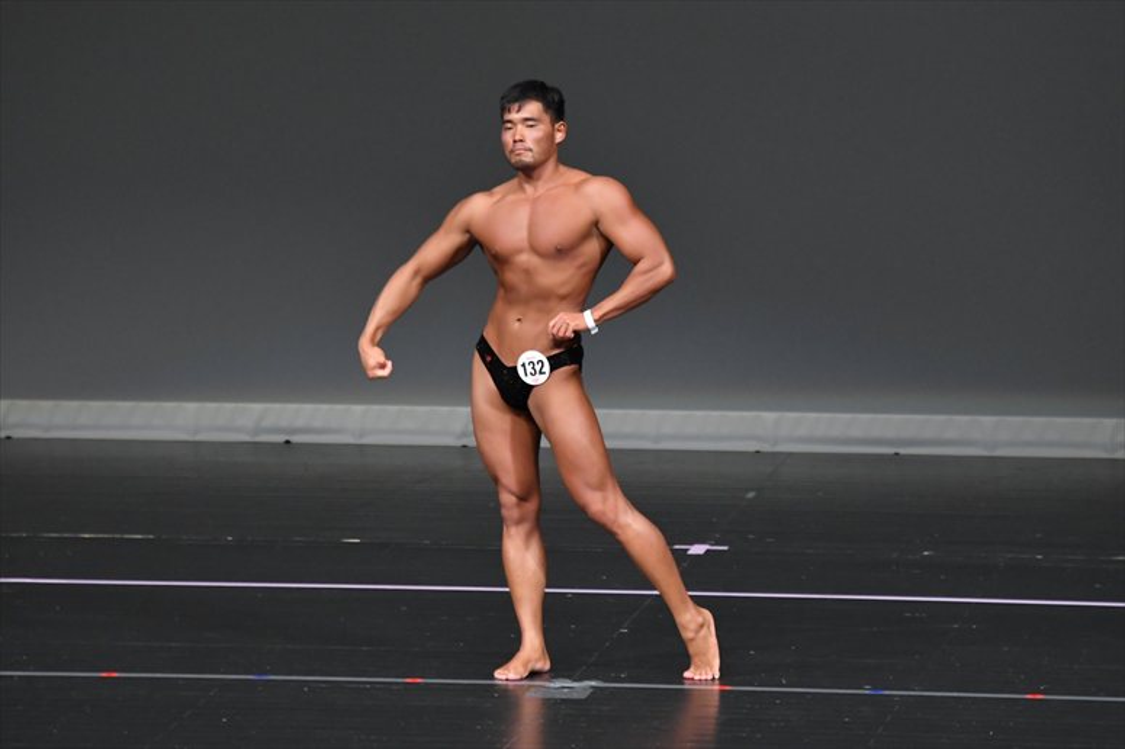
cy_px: 374
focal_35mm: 315
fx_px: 9839
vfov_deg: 4.4
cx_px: 562
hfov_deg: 6.5
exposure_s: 1/400
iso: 4000
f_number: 5.6
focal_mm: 210
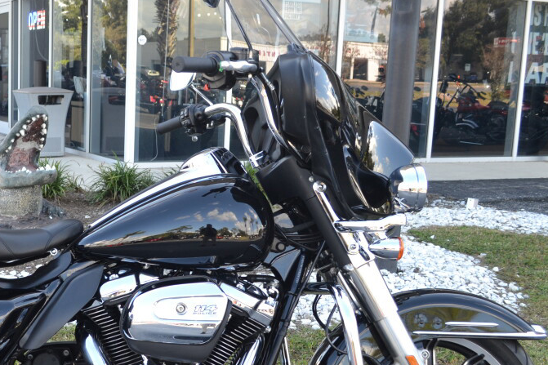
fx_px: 898
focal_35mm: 59
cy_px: 250
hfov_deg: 32.8
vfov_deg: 22.9
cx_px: 92
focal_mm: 22
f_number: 5.6
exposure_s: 1/125
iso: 220
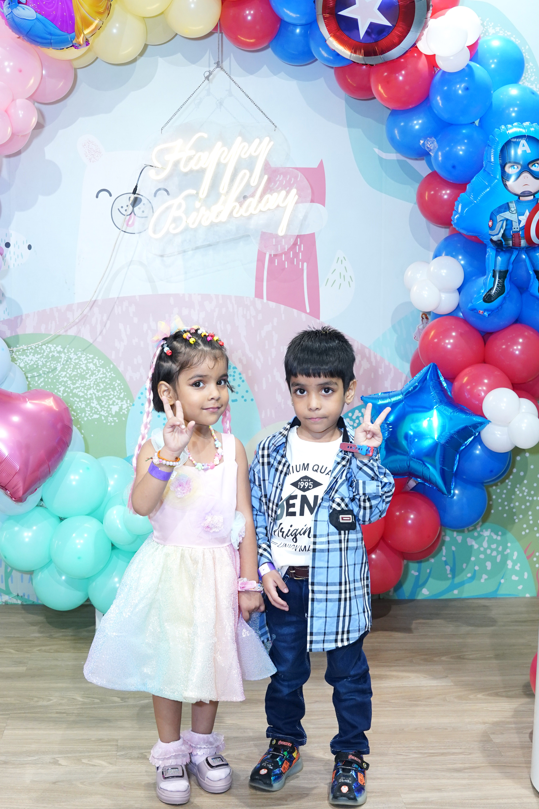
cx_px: 231
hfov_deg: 27.5
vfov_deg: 40.3
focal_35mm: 49
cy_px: 409
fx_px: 1100
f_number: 4
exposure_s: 1/160
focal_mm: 28.3
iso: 1000
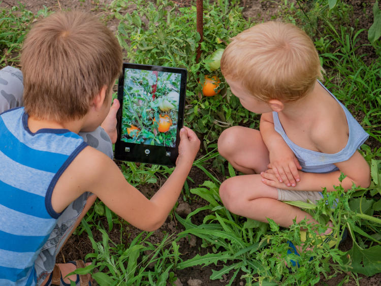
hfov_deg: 32.2
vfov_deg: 24.4
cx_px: 190
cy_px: 143
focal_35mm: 60
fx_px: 661
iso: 250
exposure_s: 1/60
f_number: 3.5
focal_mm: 30
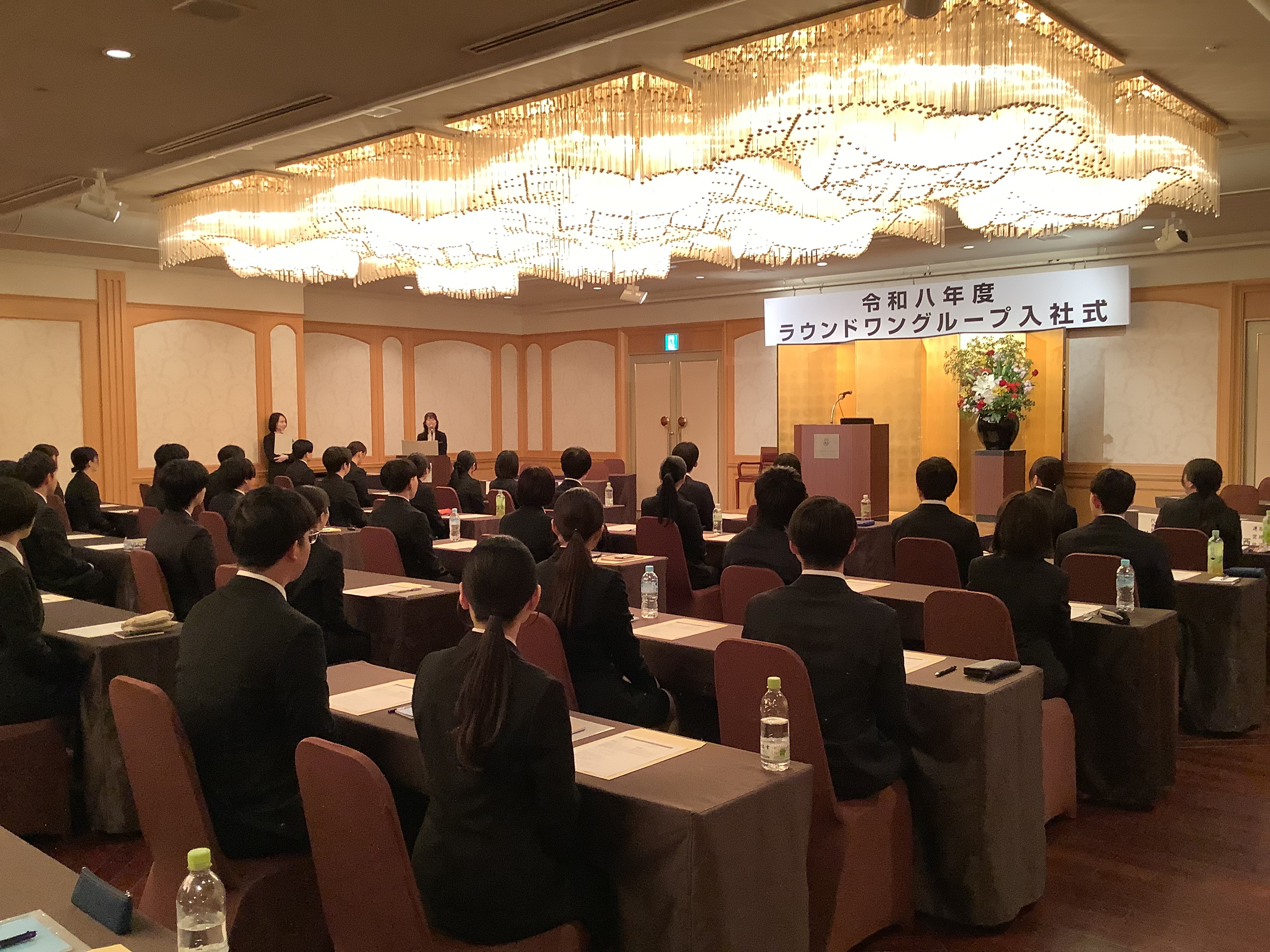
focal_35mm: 31
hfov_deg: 58.4
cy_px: 476
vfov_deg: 45.4
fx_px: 1137
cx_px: 635
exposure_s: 1/60
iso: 125
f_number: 2.4
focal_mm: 3.3
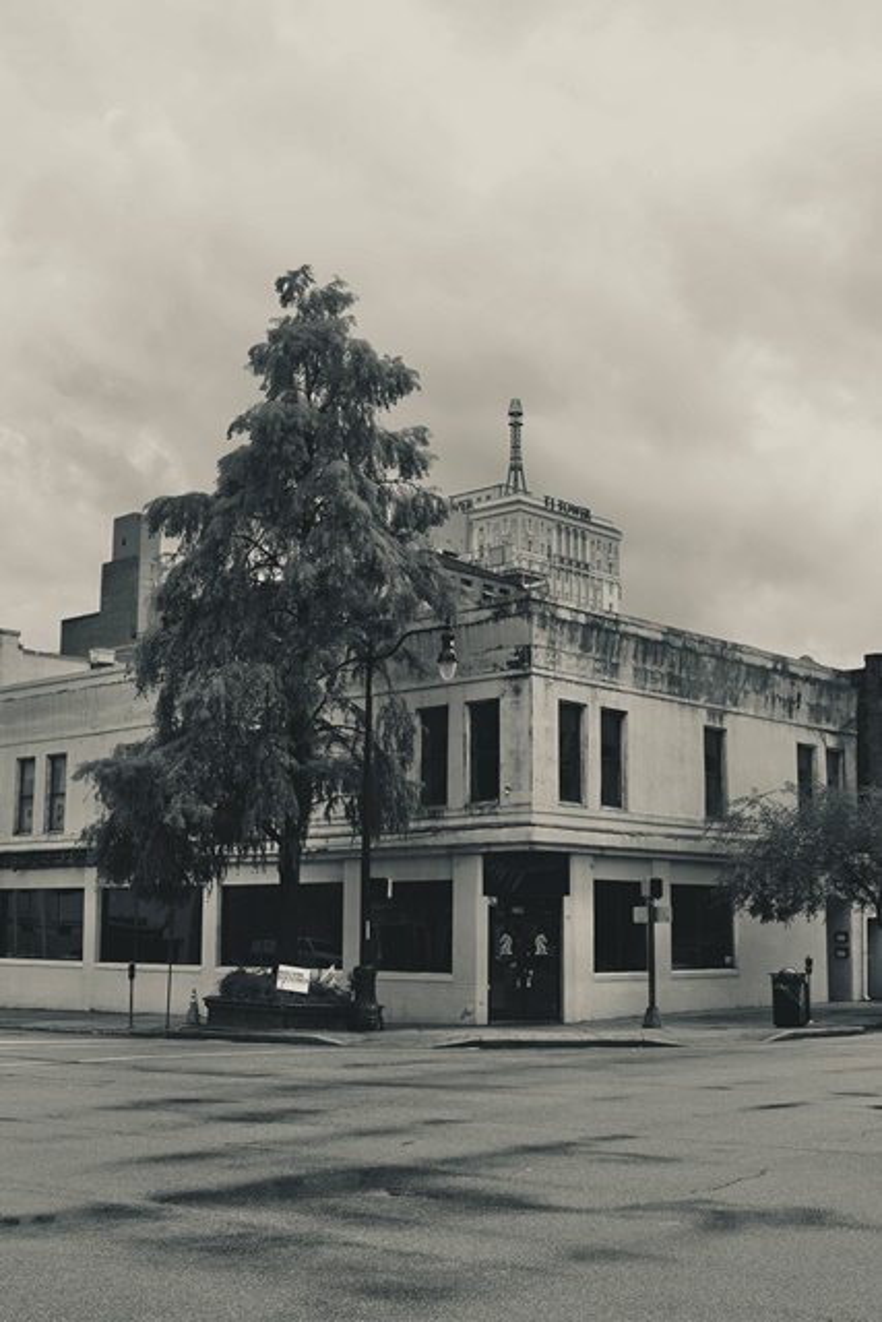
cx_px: 441
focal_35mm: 42
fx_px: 1543
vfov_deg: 46.4
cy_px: 661
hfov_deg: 31.9
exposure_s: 1/640
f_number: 8
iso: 400
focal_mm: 28
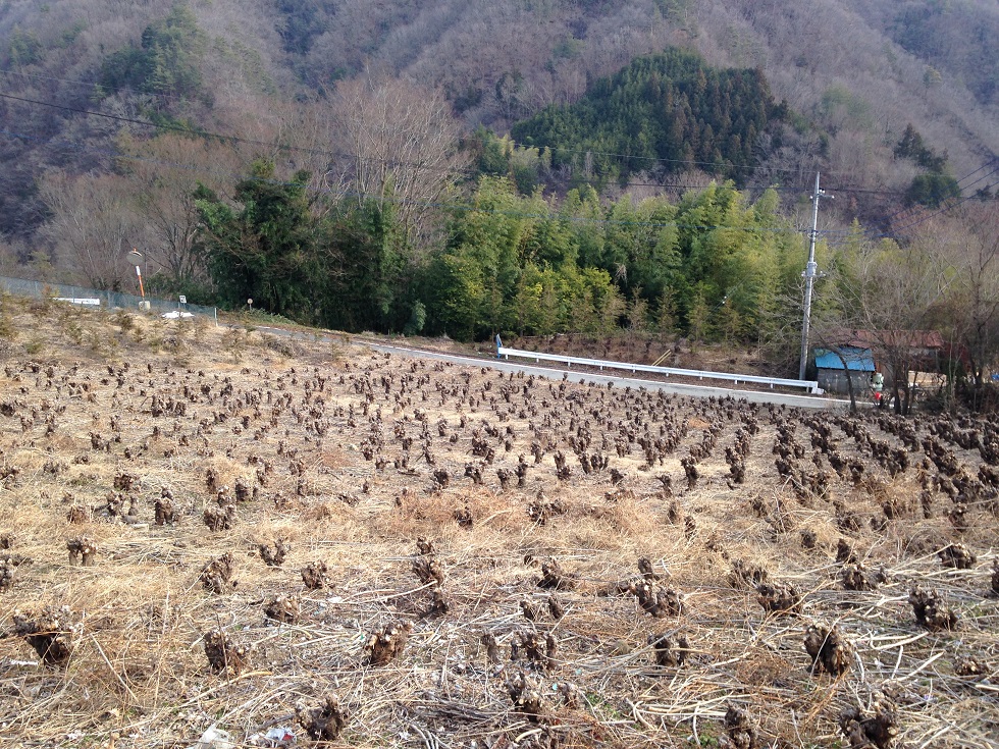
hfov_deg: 55.4
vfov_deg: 42.9
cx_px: 500
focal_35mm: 33
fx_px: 952
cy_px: 374
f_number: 2.4
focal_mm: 4.12
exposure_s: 1/293
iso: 50
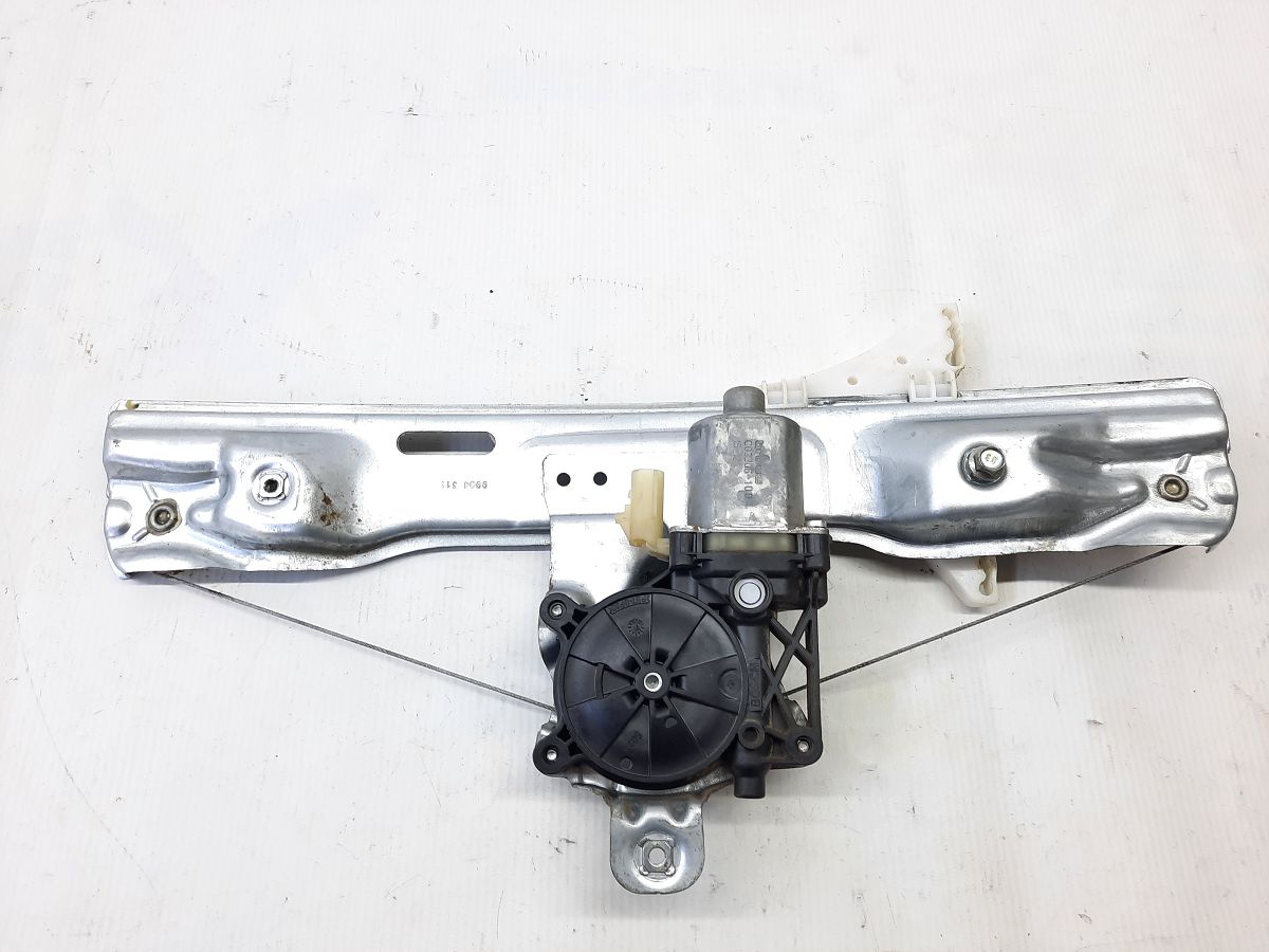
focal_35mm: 25
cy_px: 476
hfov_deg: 69.4
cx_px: 634
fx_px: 916
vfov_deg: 54.9
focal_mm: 4.6
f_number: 2
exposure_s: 1/50
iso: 64
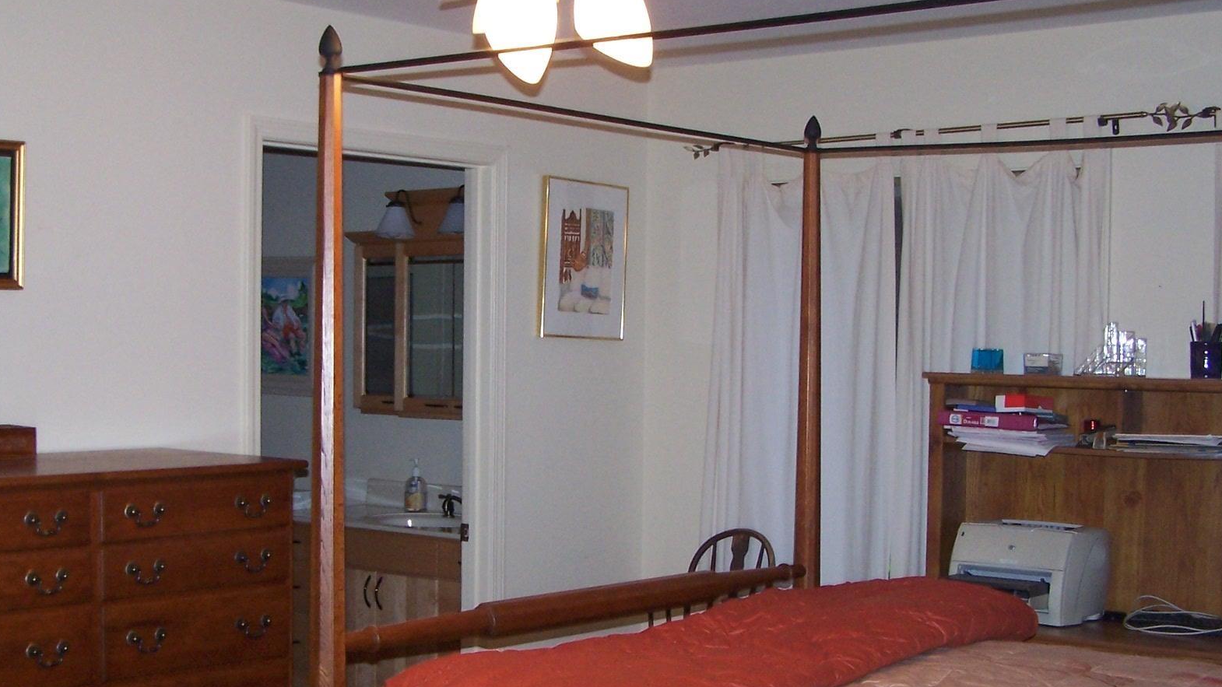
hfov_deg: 38.5
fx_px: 1750
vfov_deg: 22.2
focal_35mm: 54
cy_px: 391
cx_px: 555
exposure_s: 1/60
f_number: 2.8
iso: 140
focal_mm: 6.3
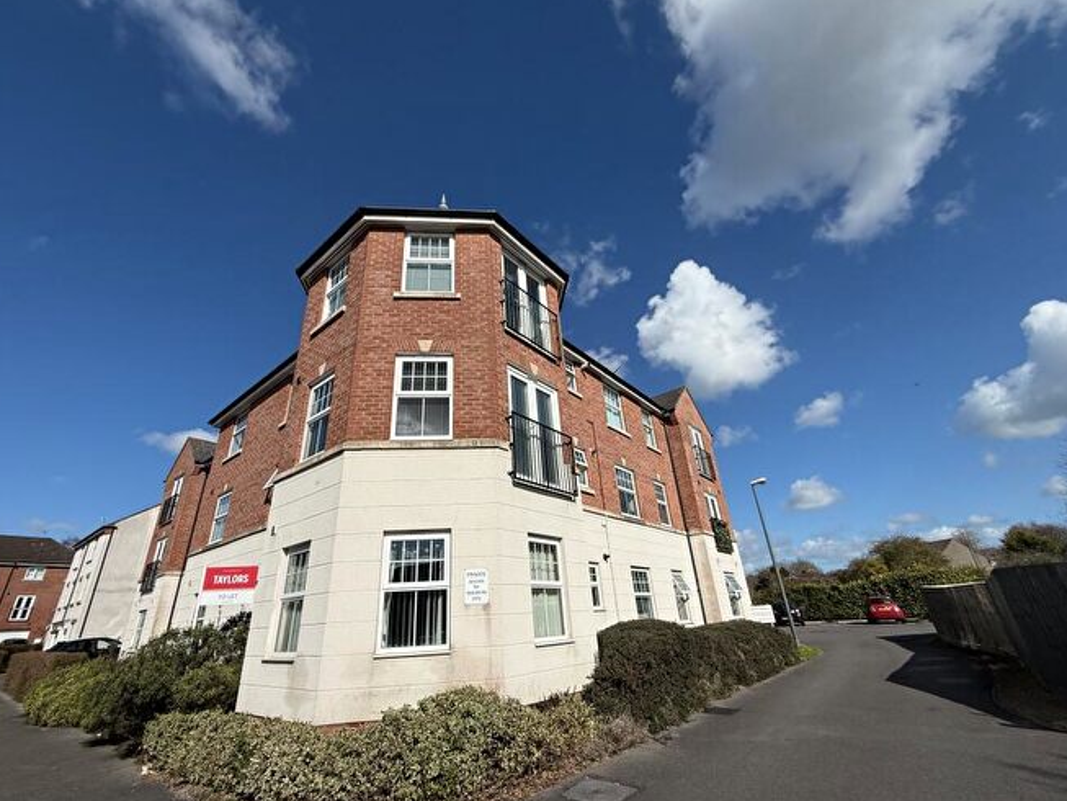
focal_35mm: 15
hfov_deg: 98.1
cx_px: 520
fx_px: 462
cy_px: 409
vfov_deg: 81.8
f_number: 2.2
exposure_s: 1/6173
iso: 50
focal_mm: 2.22
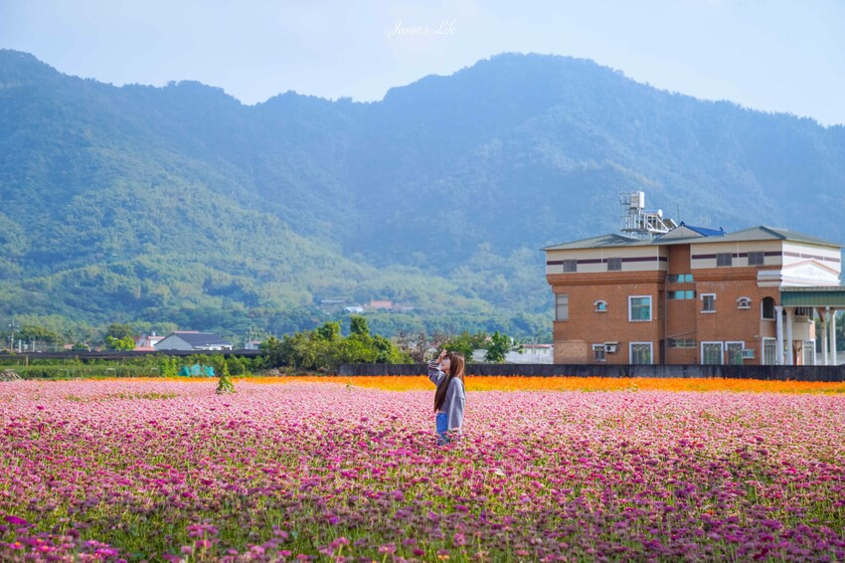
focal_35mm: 70
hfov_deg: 28.9
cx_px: 422
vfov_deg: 19.4
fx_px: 1642
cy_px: 282
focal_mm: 70
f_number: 2.8
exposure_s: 1/1600
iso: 100
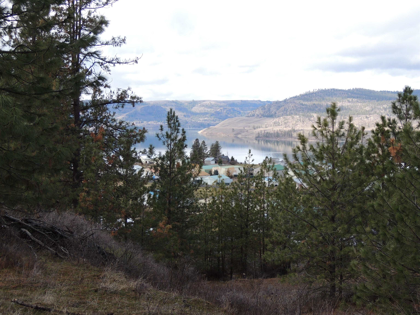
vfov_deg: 26.6
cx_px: 210
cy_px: 158
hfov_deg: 34.9
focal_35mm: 55
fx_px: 667
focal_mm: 9.8
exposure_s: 1/320
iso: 100
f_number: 3.7
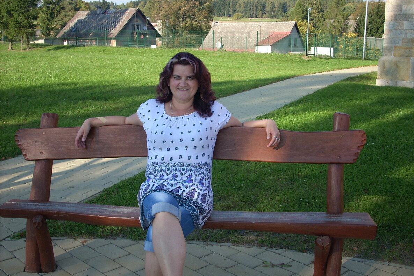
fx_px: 448
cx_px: 209
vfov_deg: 34.2
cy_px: 147
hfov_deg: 49.6
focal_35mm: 39
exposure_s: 1/354
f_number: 2.8
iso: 64
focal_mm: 6.2
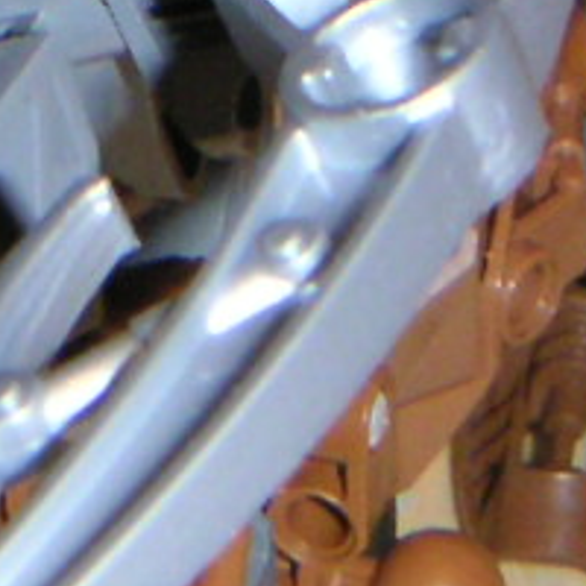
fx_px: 4233
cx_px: 21
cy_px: 451
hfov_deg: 7.9
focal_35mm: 221
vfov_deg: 7.9
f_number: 6.7
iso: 200
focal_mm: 5.1
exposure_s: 1/45
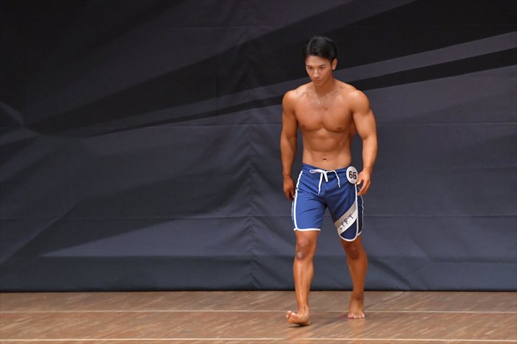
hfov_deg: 6.5
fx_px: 4522
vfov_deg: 4.4
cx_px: 258
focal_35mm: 315
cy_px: 172
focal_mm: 210
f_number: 5.6
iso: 6400
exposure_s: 1/400
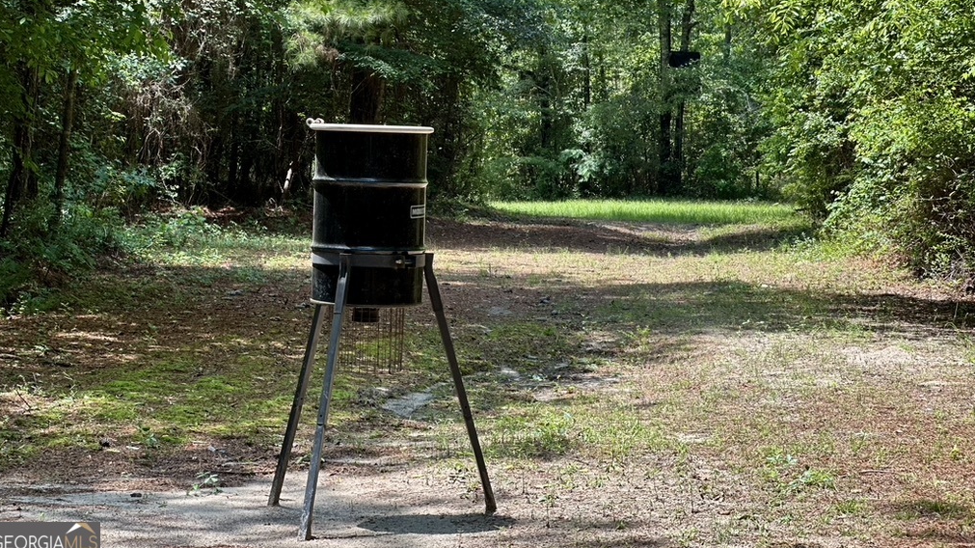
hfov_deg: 25.0
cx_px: 484
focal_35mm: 85
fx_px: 2197
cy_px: 188
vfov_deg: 14.2
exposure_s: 1/121
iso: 32
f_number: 2.8
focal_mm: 9
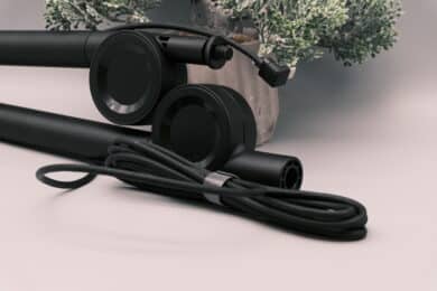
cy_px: 146
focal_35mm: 75
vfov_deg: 18.2
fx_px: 910
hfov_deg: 27.0
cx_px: 218
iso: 1600
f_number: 9
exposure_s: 1/150
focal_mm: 50
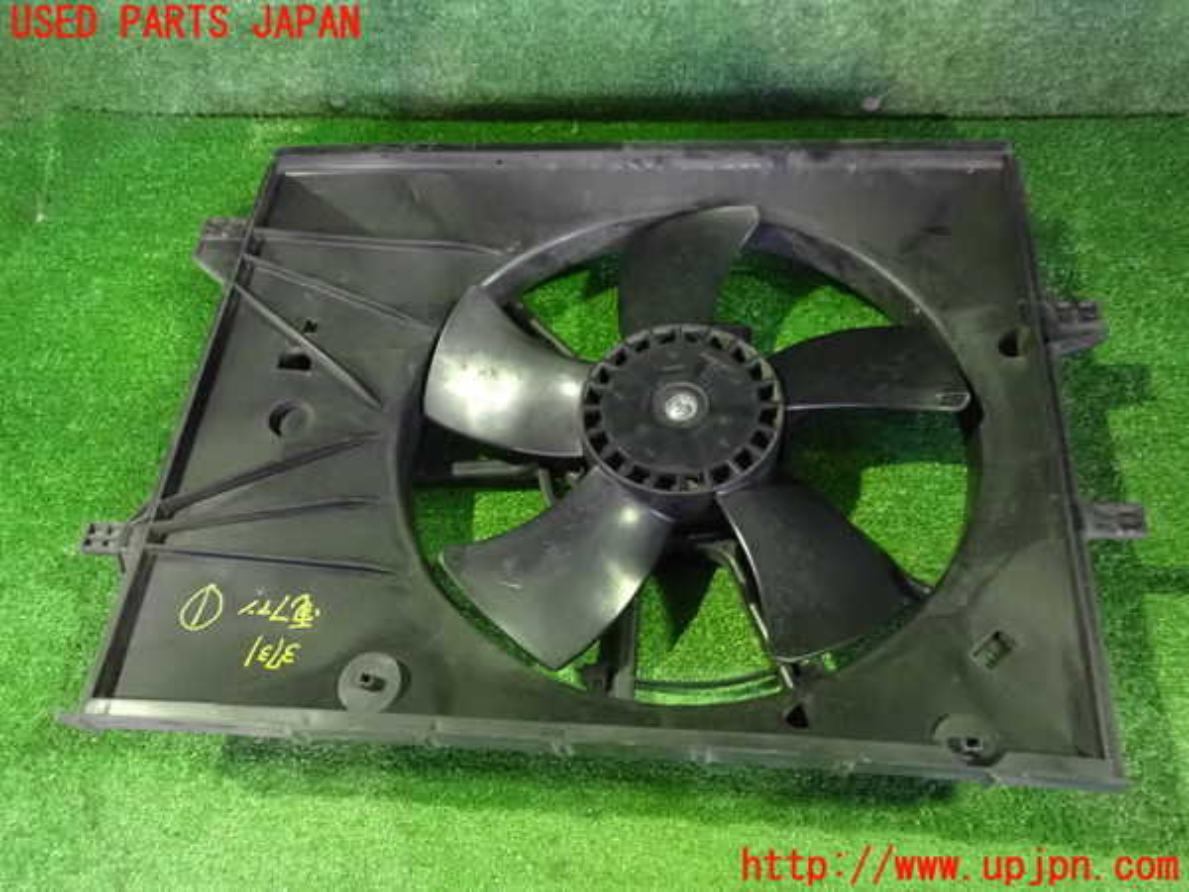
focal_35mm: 30
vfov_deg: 46.8
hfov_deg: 60.0
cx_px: 594
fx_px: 1030
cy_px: 446
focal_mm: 5.4
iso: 1600
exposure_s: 1/30
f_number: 2.3
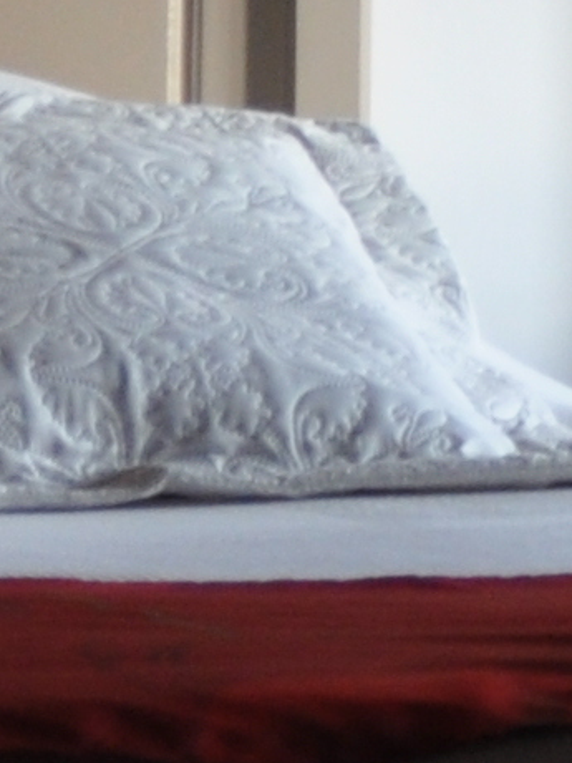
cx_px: 1459
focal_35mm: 376
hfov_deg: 3.9
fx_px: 8284
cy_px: -340
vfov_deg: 5.2
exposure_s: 1/50
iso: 400
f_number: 3.5
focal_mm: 28
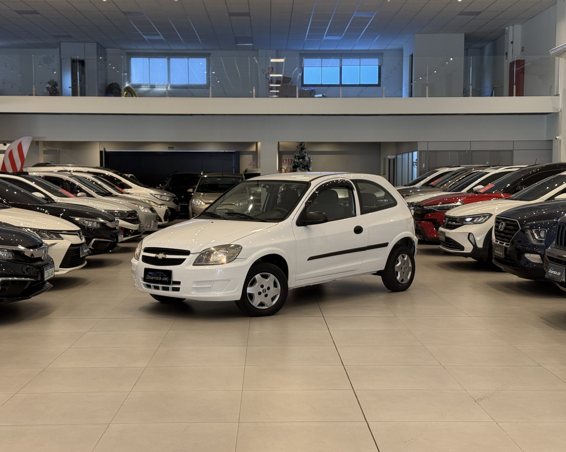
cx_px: 280
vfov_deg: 29.7
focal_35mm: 51
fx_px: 854
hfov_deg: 36.7
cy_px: 228
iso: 100
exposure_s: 1/60
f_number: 1.78
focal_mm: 6.76
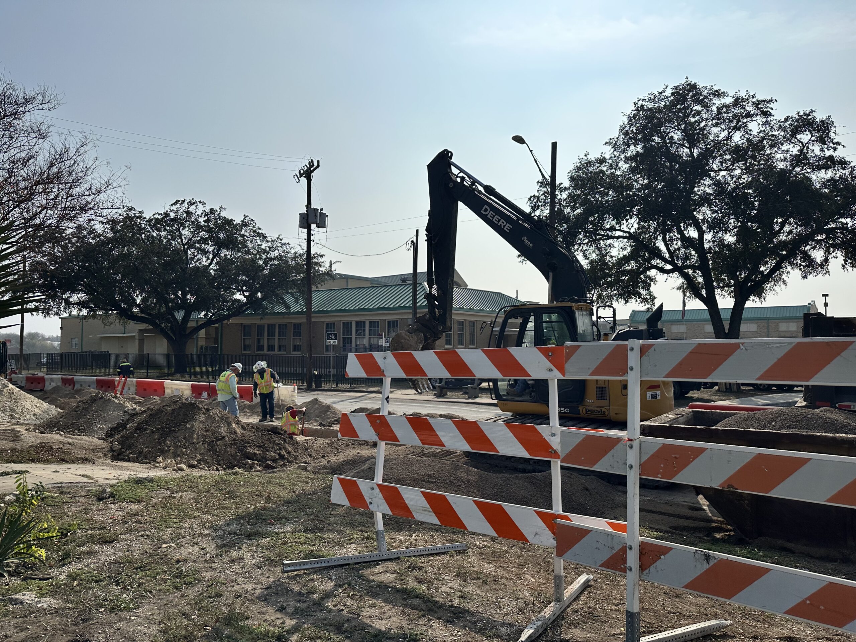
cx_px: 428
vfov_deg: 56.8
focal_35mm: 24
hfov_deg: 71.6
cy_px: 321
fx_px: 593
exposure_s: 1/18519
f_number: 1.78
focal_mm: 6.86
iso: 80
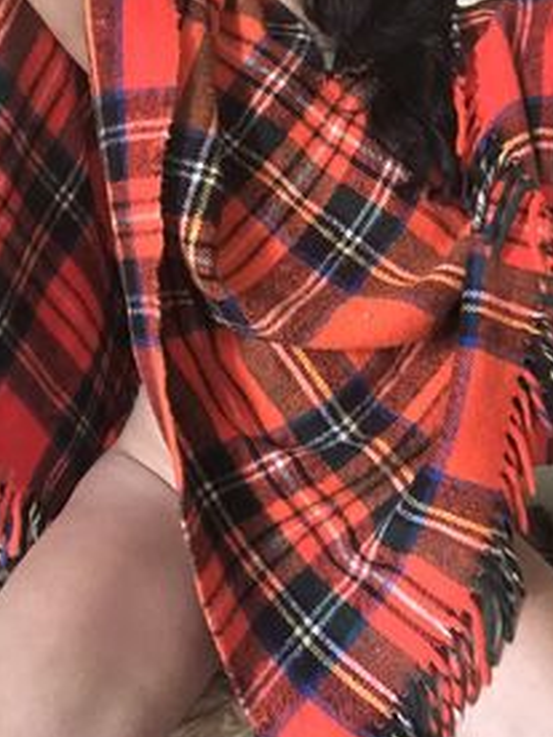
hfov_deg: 27.0
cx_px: 286
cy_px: 248
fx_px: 1150
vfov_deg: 35.2
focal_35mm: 54
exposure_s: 1/15
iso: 640
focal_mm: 2.87
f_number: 2.2
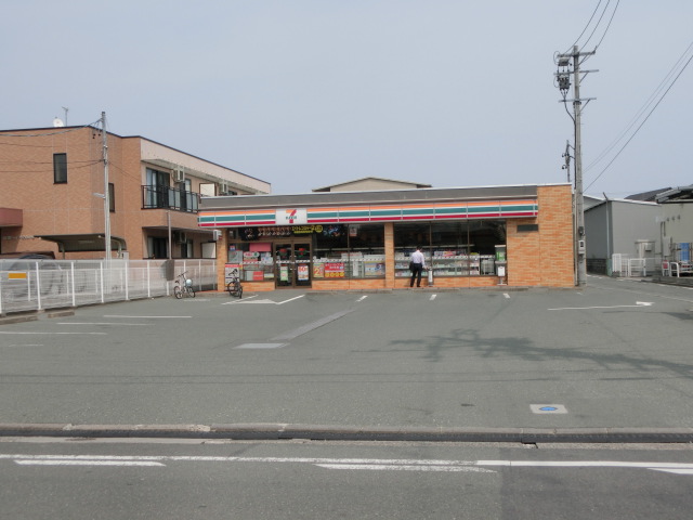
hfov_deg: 46.8
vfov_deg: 36.0
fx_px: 801
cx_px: 346
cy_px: 260
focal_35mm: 40
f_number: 10.1
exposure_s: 1/160
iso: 80
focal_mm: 7.15
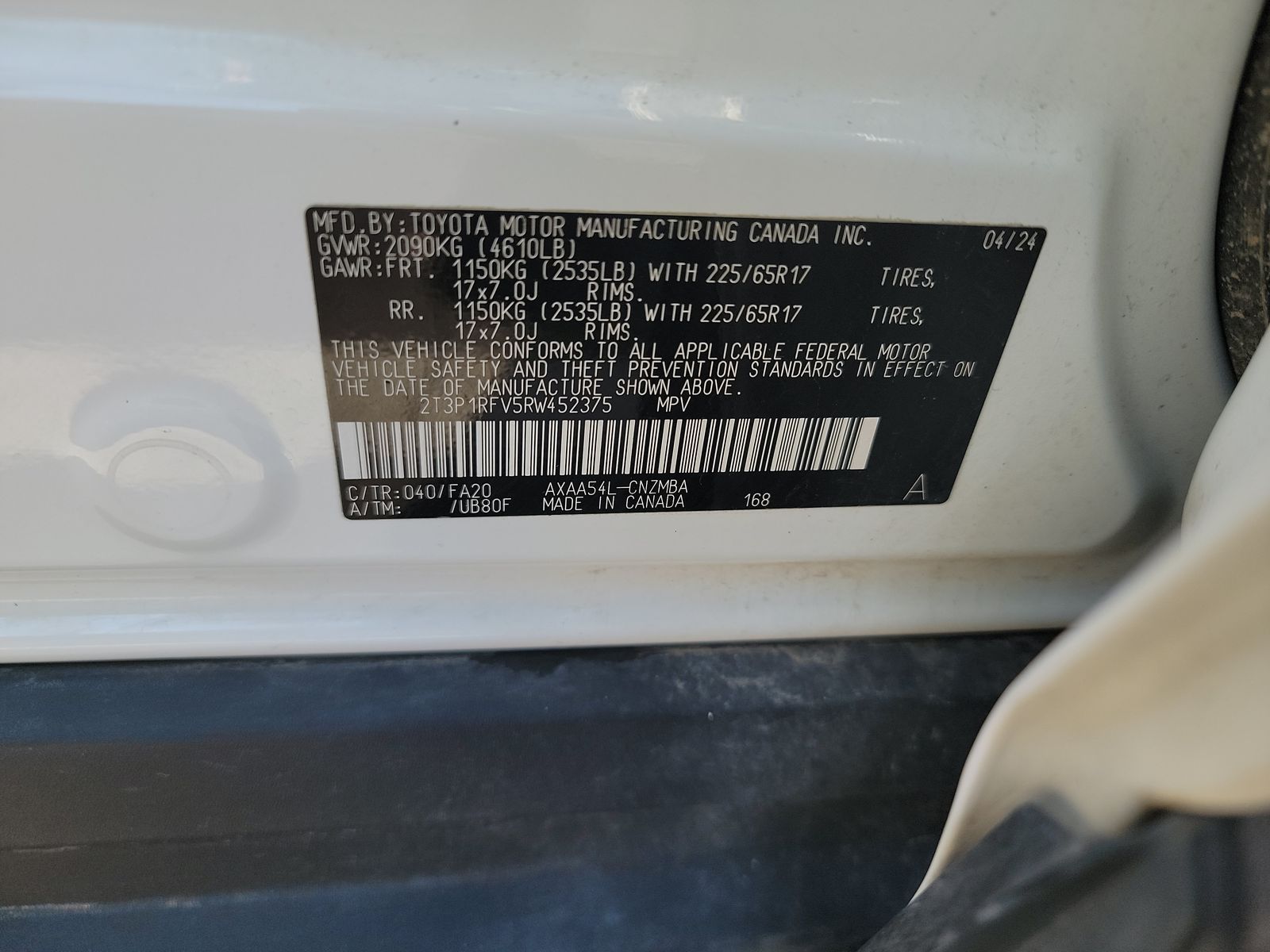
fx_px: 881
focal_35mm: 24
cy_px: 476
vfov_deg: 56.8
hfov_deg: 71.6
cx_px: 635
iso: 63
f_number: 1.8
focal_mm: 6.7
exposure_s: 1/119
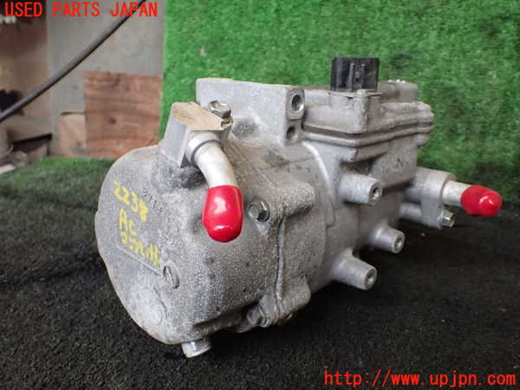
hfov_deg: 60.0
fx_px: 451
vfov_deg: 46.8
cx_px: 260
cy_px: 195
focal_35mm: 30
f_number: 2.3
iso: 800
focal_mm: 5.4
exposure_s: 1/125
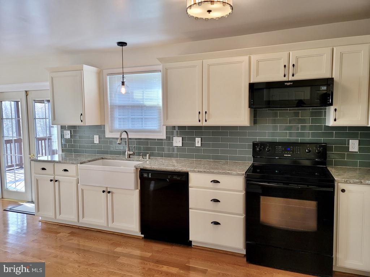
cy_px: 138
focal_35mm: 25
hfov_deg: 69.4
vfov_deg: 54.9
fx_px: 267
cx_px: 185
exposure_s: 1/119
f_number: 1.8
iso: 160
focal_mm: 7
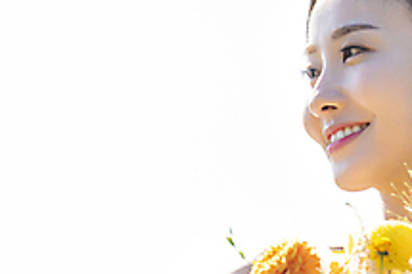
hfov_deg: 3.7
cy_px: 171
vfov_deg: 2.5
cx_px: 100
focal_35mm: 558
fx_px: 6381
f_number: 4.5
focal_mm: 200
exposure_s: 1/640
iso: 400
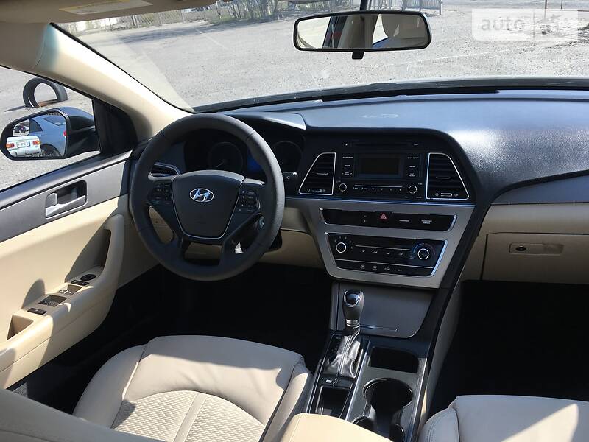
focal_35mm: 29
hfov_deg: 61.7
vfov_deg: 48.2
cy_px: 221
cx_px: 294
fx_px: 493
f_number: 2.2
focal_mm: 4.2
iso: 25
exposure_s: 1/398
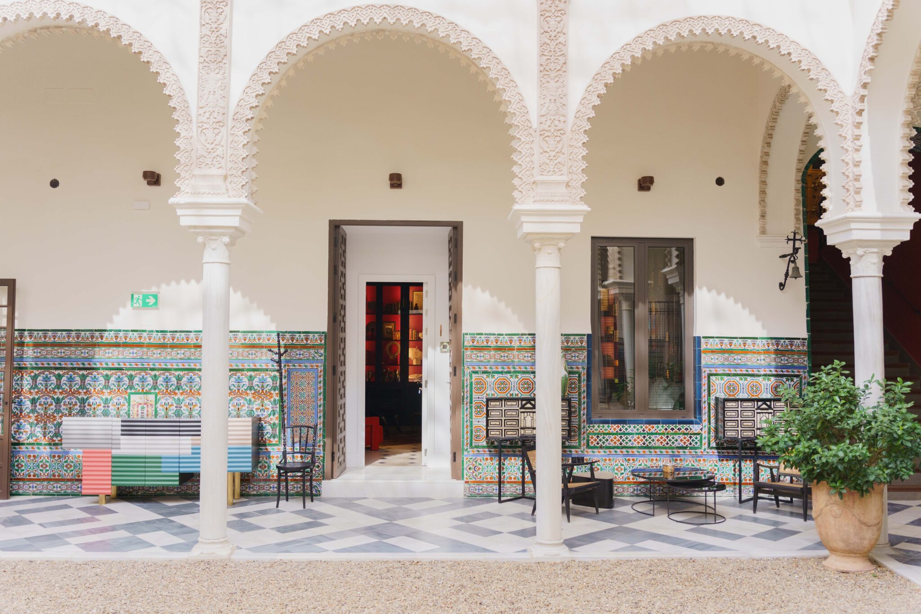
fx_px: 844
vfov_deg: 40.0
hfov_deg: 57.2
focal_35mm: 33
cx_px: 460
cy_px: 307
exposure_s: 1/125
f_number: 3.5
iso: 500
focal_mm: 33
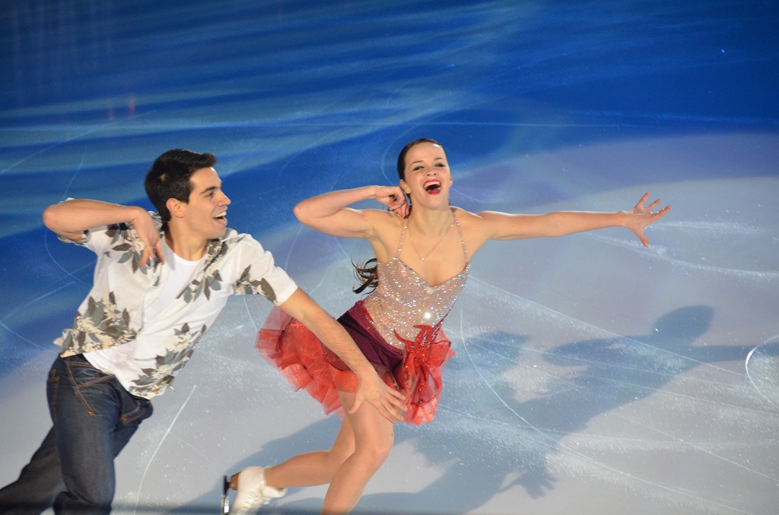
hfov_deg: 9.2
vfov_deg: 6.1
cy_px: 258
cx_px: 390
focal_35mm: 225
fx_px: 4858
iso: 1600
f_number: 5.6
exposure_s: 1/250
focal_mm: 150
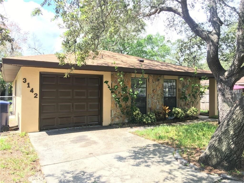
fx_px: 204
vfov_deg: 48.2
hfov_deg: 61.7
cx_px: 122
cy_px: 92
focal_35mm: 29
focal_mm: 4.15
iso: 25
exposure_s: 1/187
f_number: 2.2
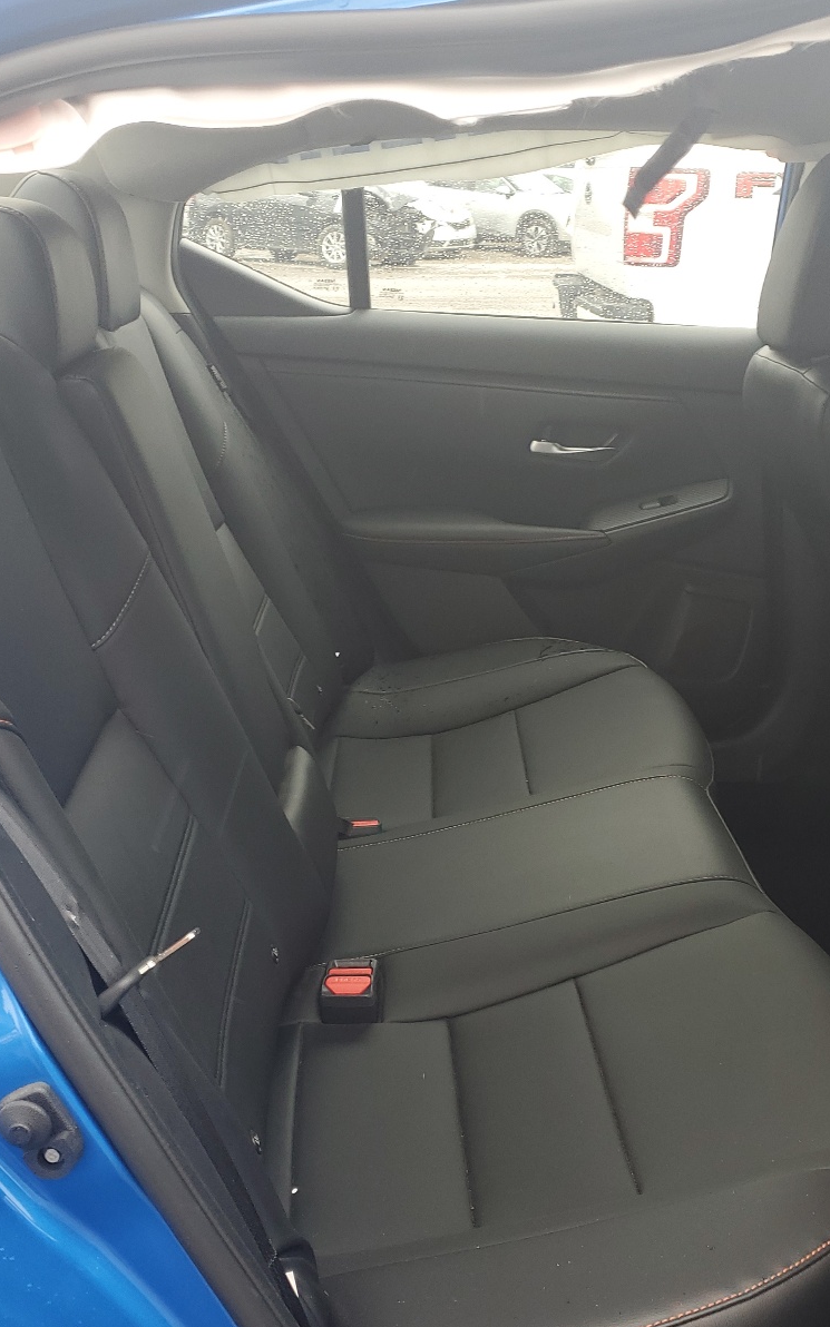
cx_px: 416
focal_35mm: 37
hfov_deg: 34.4
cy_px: 667
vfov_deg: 52.7
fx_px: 1339
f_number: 1.5
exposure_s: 1/137
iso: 50
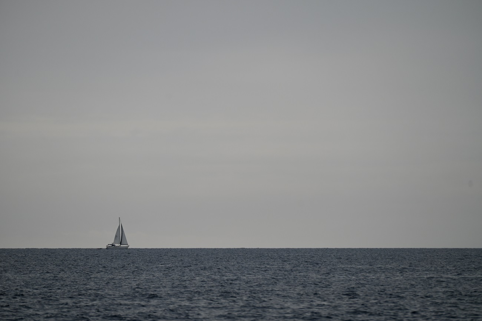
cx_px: 241
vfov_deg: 6.2
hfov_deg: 9.4
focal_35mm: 220
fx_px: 2946
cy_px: 160
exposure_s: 1/1000
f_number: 5.3
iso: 220
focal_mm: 220
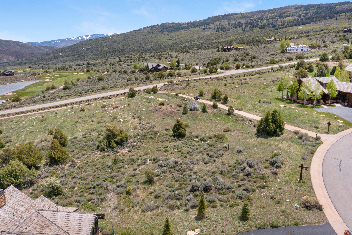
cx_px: 176
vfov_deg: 46.4
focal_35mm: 28
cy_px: 118
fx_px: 274
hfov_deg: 65.5
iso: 100
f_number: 10
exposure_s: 1/400
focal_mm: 10.26
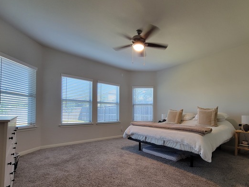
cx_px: 145
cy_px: 113
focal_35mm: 16
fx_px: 115
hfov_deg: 93.7
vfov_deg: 77.2
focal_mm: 2.2
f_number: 2.2
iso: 125
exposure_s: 1/60
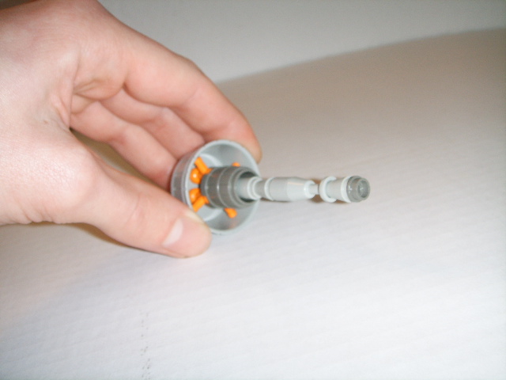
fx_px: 570
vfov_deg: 36.8
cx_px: 253
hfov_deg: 47.9
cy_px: 190
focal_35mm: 39
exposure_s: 1/45
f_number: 3.5
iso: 100
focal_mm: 6.6
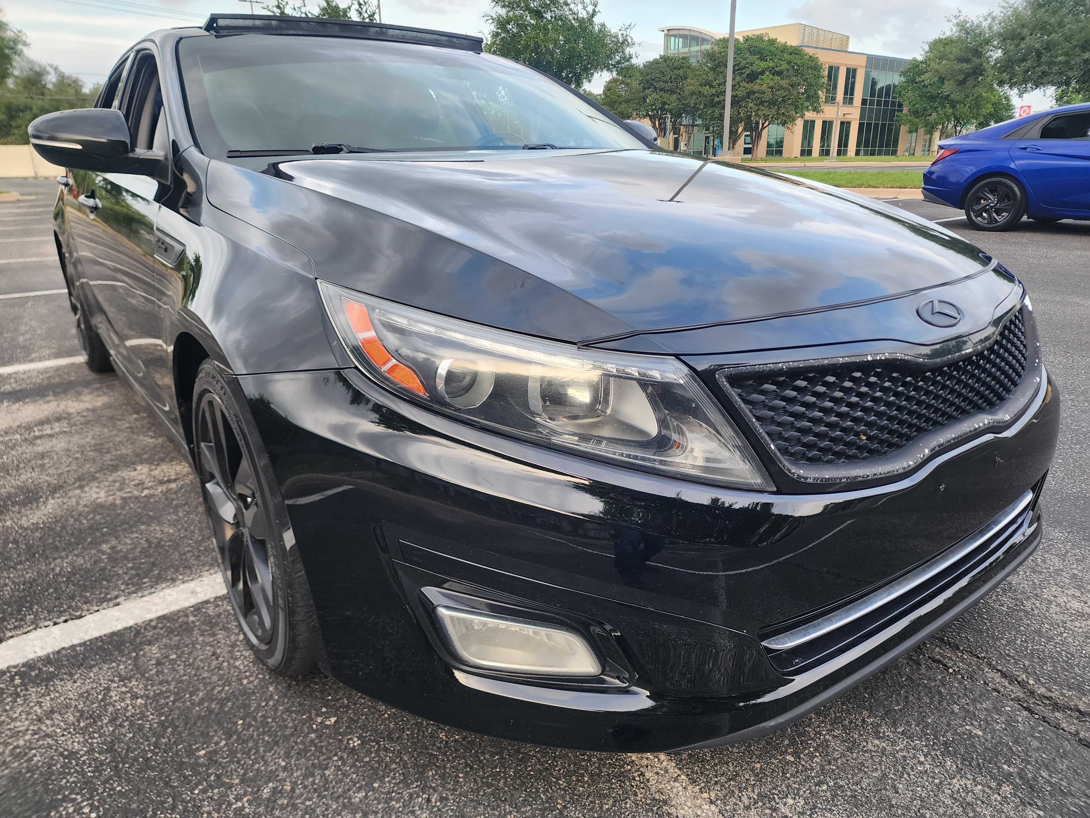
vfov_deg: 58.9
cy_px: 409
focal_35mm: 23
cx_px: 545
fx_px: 724
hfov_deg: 73.9
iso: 100
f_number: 1.8
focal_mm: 6.4
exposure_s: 1/180
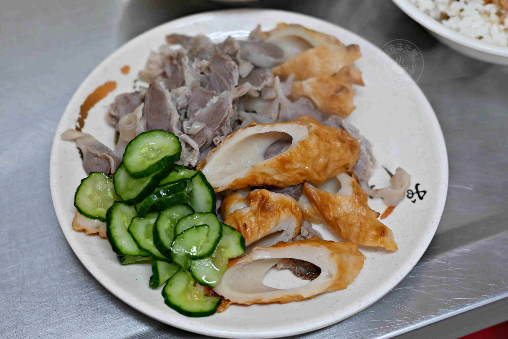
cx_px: 254
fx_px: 1058
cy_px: 170
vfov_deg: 18.2
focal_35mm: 75
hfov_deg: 27.0
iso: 900
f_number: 3.2
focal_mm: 50
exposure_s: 1/160
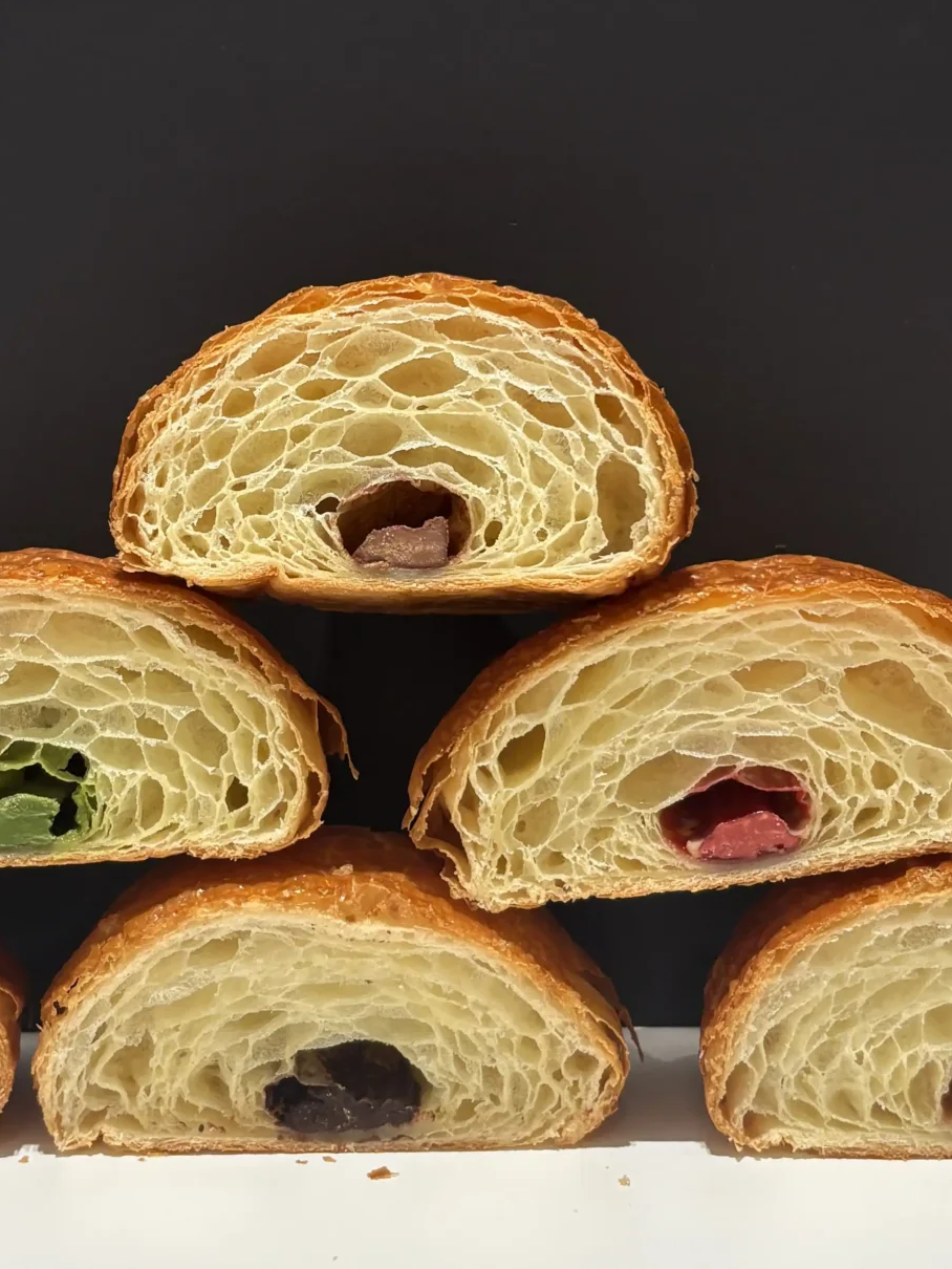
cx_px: 378
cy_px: 550
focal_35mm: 55
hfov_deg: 26.5
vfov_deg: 34.9
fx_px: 2016
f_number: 1.6
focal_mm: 5.96
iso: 125
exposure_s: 1/50
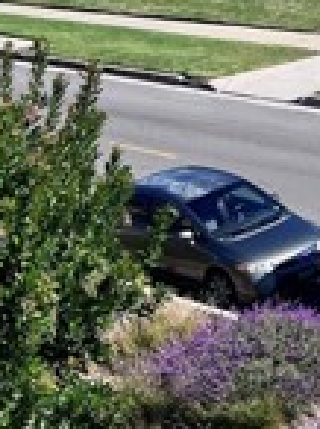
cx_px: 520
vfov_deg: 15.4
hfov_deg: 12.2
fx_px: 1409
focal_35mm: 114
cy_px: -291
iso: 50
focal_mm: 5.7
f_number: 1.5
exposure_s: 1/4630
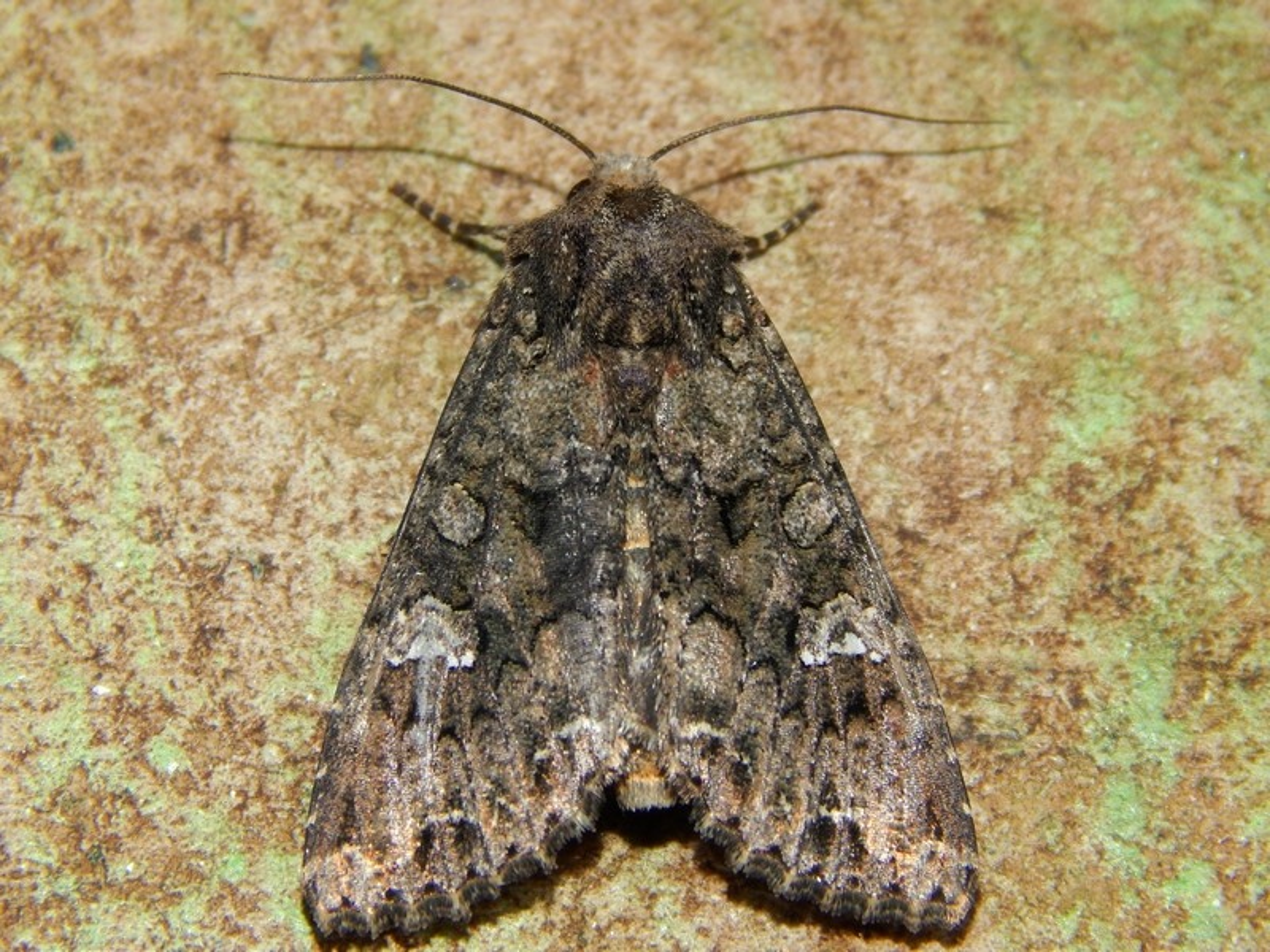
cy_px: 476
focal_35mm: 162
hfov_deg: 12.2
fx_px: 5943
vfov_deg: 9.2
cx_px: 635
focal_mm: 28.7
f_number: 10.1
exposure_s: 1/30
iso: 125
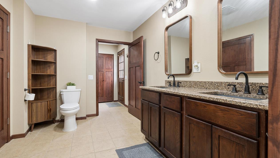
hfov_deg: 95.9
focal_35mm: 17
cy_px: 74
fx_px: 126
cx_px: 138
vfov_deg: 63.9
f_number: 8
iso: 400
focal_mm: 16
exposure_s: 1/8
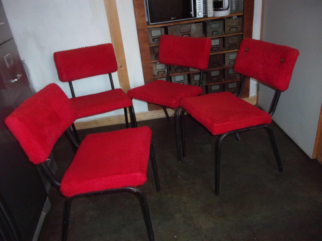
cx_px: 161
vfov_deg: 49.7
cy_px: 120
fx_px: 260
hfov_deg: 63.4
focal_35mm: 28
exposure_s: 1/34
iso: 320
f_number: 3.9
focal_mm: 5.1
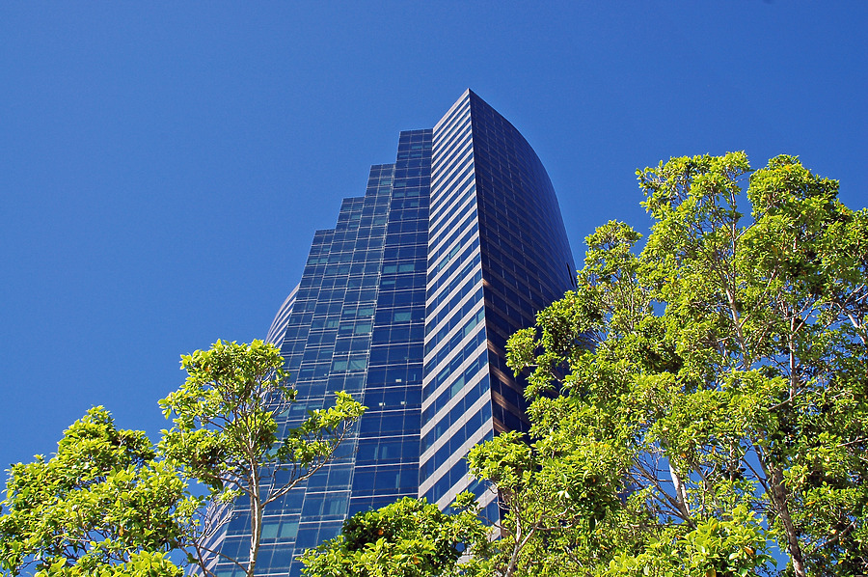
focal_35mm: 42
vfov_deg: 31.8
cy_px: 288
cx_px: 434
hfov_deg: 46.4
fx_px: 1012
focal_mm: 28
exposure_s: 1/250
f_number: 8
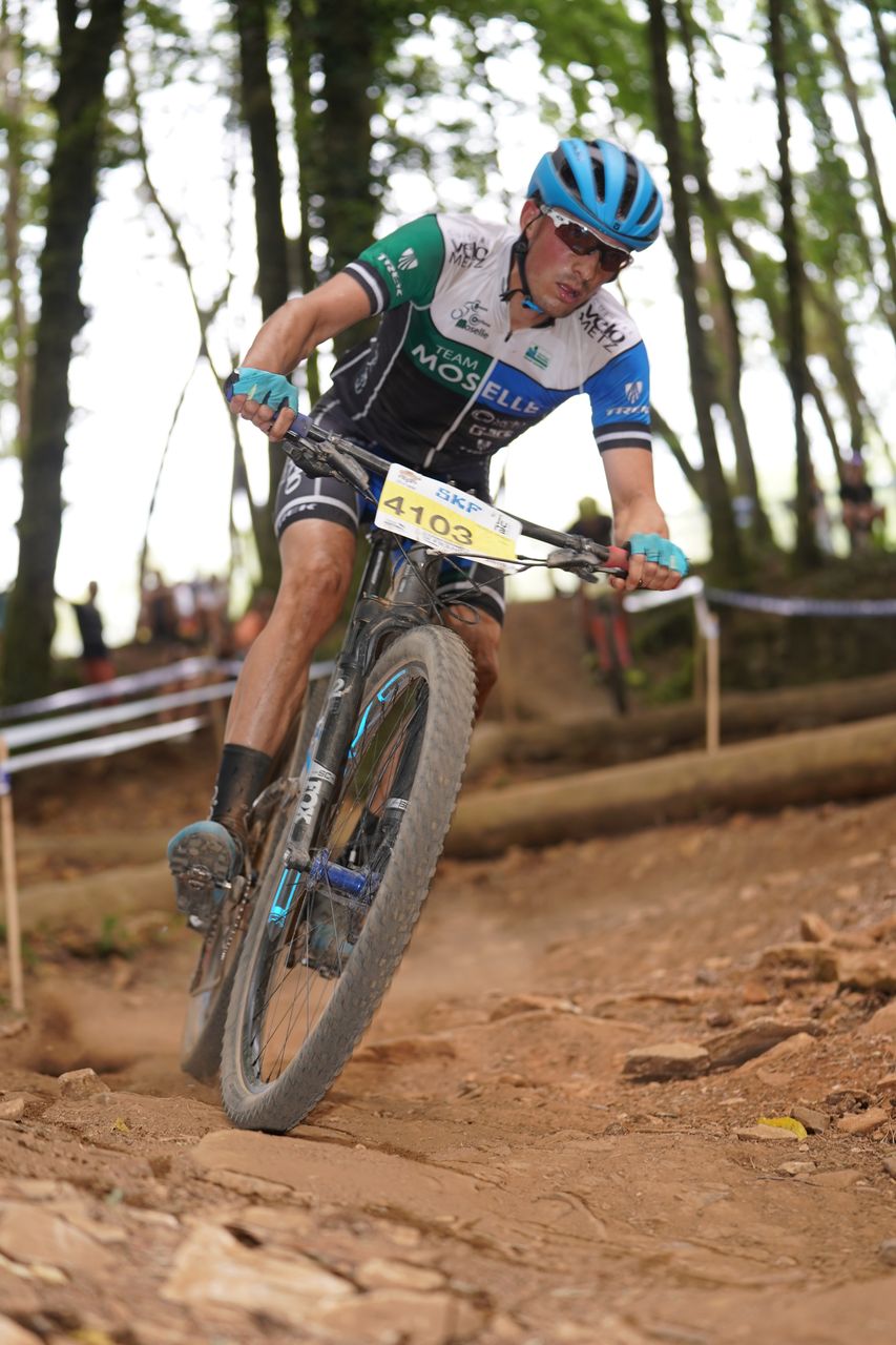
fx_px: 2614
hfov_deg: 19.5
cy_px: 672
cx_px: 448
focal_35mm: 70
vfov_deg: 28.8
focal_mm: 70
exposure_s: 1/250
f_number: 2.8
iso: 320
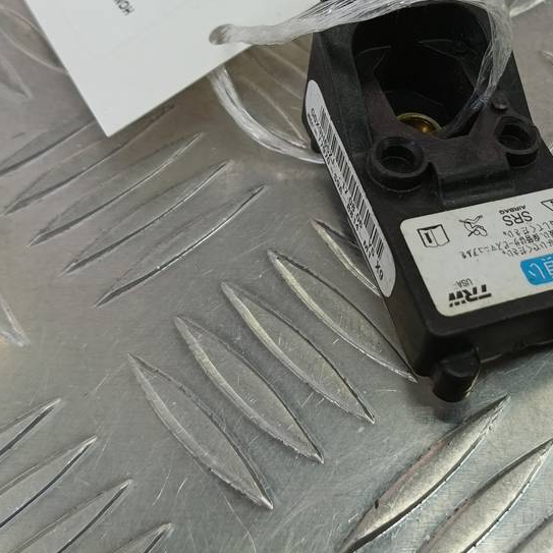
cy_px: 180
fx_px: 813
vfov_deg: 37.1
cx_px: 438
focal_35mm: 45
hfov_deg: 36.4
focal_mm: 4.11
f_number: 1.6
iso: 143
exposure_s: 1/100
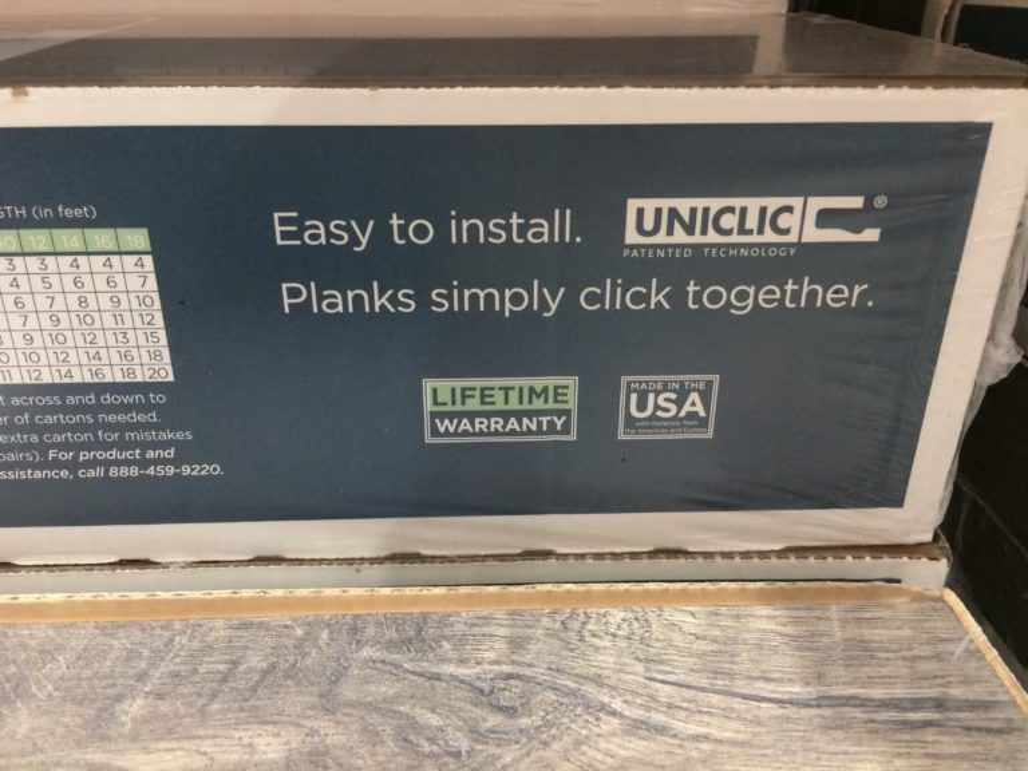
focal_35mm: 29
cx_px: 514
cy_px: 386
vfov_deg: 48.2
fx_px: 861
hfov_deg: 61.7
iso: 320
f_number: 2.2
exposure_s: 1/30
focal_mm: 4.15
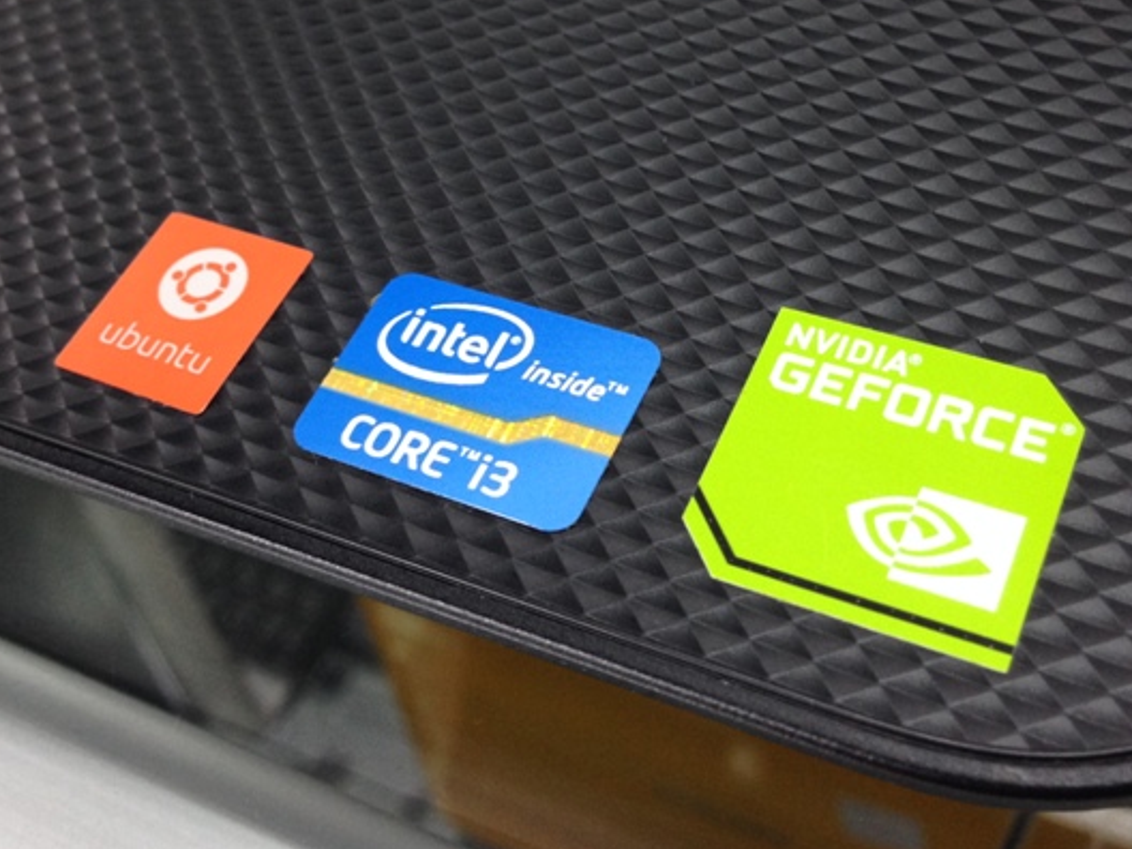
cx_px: 549
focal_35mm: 50
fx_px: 1635
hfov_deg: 38.2
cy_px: 302
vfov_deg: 29.0
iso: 100
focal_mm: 4.12
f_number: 2.4
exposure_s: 1/20
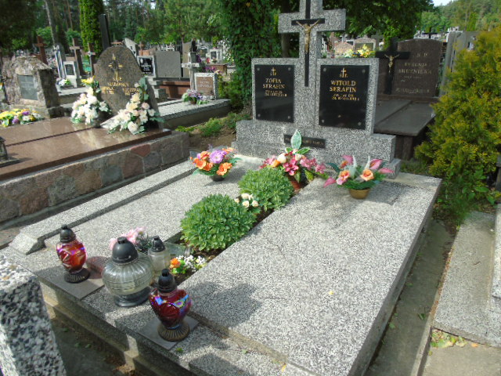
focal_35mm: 25
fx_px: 362
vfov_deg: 54.9
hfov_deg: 69.4
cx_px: 250
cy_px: 188
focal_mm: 4.4
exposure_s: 1/500
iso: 80
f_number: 3.4
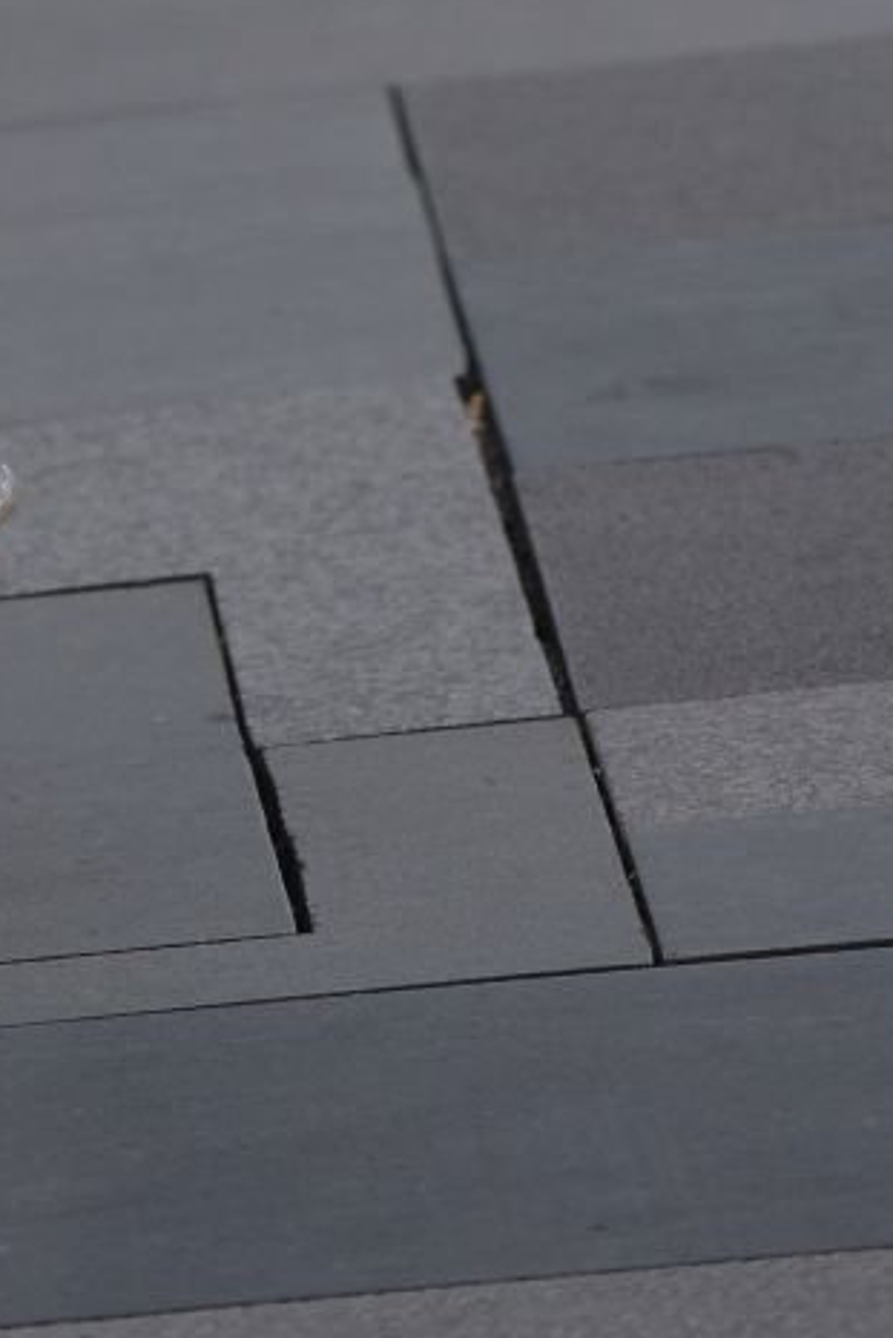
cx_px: -446
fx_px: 29073
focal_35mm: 782
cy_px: -1671
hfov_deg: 1.8
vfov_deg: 2.6
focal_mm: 165
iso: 400
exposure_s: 1/800
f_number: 4
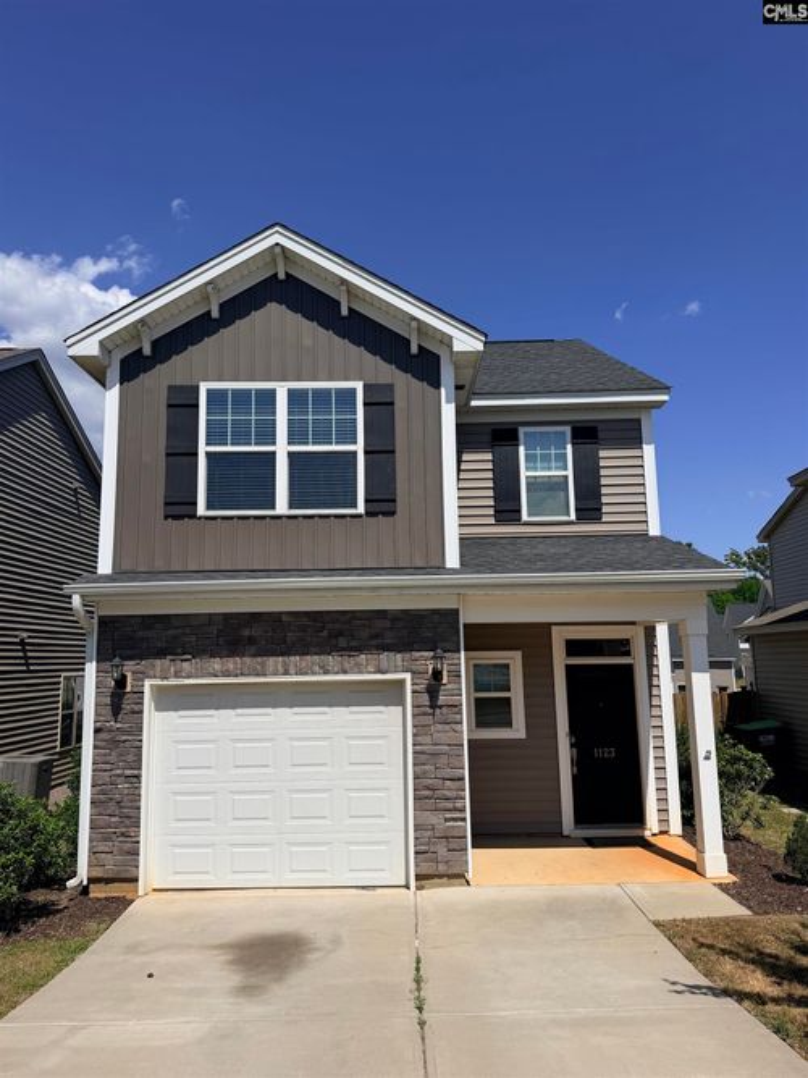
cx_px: 404
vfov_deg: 71.6
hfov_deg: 56.8
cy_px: 539
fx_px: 747
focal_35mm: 24
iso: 80
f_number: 1.78
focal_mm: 6.76
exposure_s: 1/10309
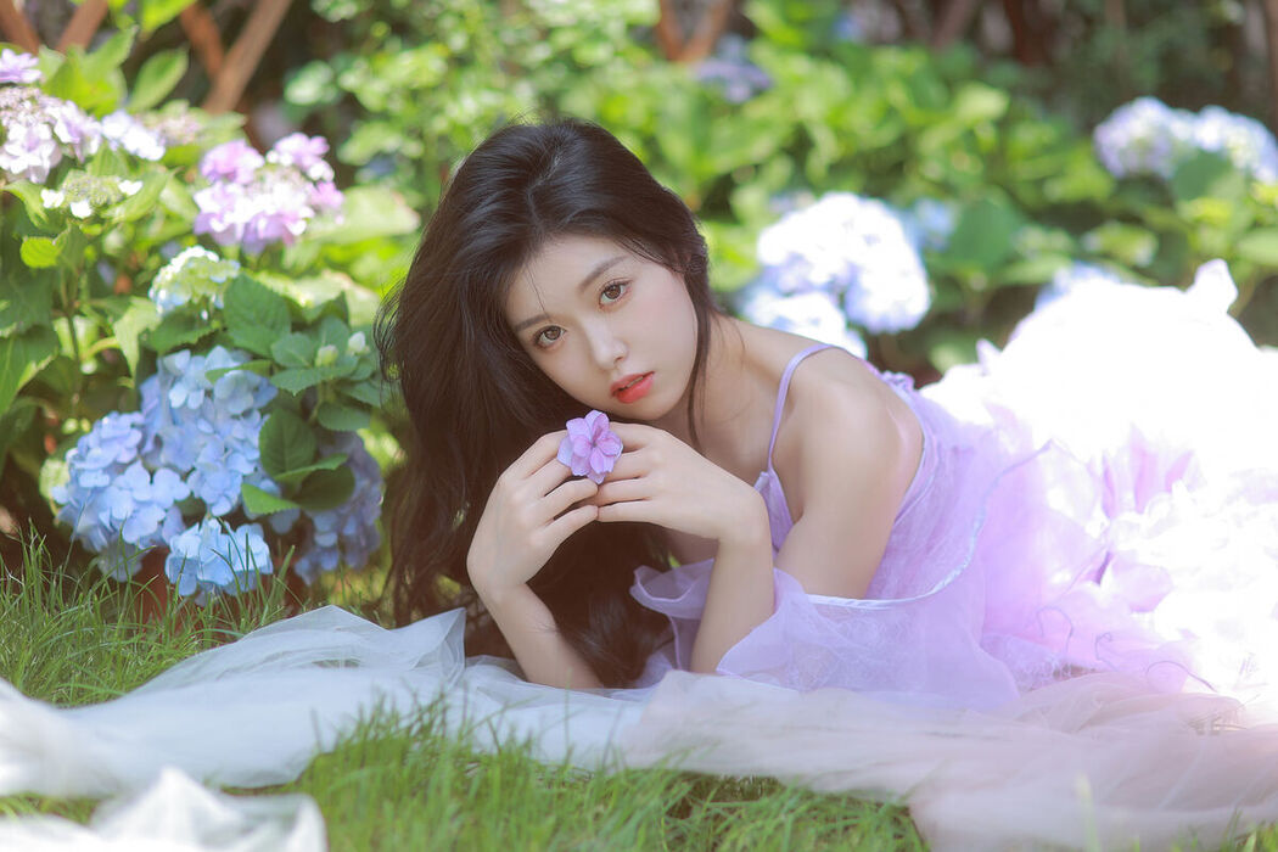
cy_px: 426
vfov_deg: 16.1
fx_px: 3017
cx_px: 639
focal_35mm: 85
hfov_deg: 23.9
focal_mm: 85
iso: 100
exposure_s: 1/1250
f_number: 1.6
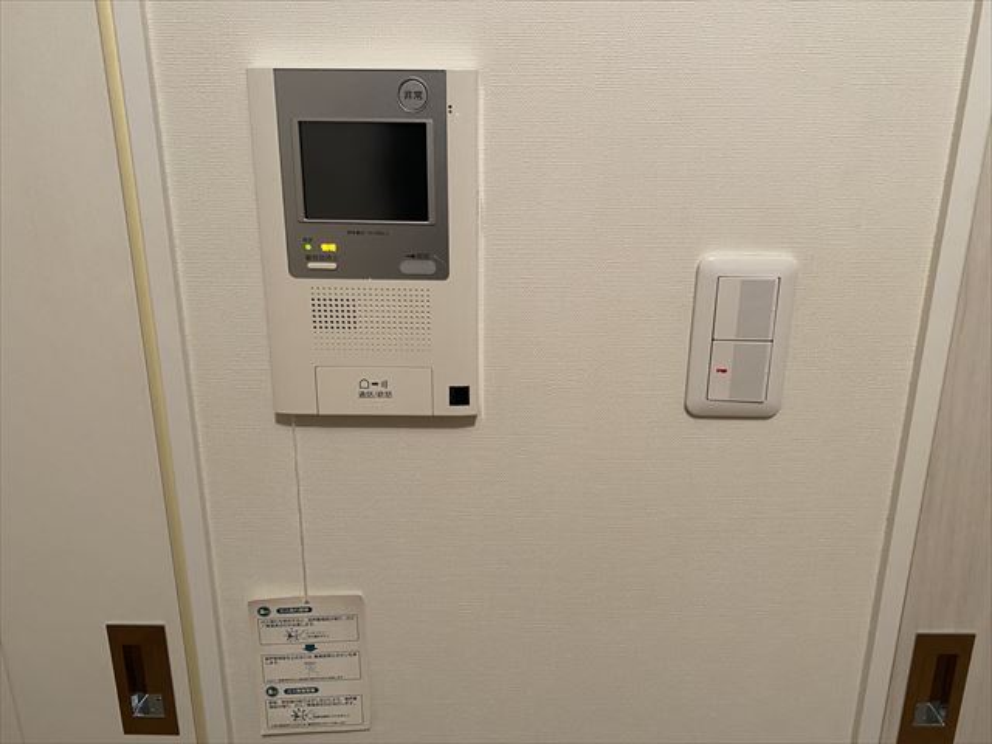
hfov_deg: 67.3
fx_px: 745
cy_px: 372
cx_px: 496
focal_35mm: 26
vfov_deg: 53.1
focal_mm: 4.25
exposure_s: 1/50
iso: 200
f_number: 1.8
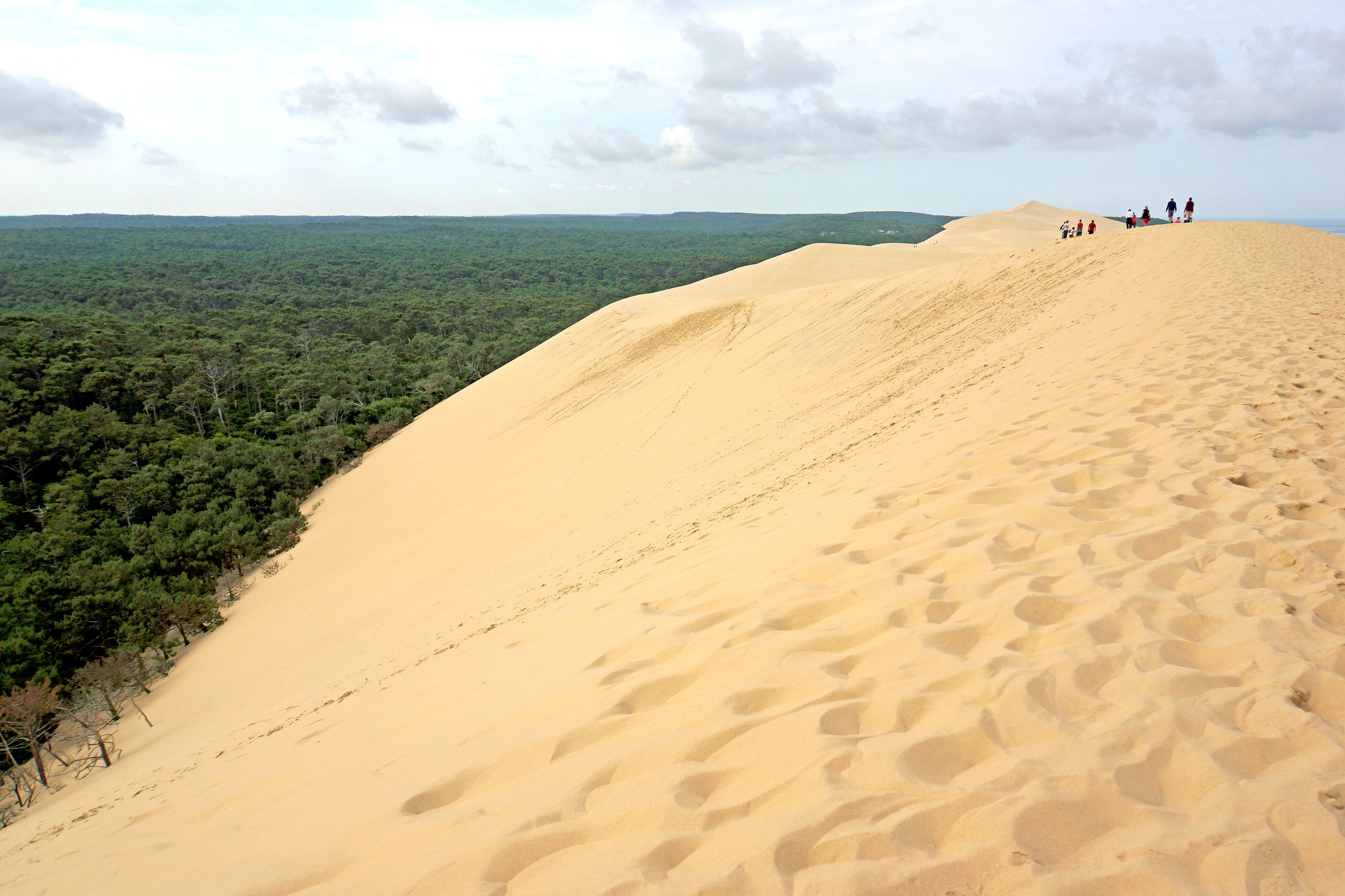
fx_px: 1009
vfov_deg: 47.9
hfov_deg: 67.4
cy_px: 448
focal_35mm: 27
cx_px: 672
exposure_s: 1/500
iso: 100
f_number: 8
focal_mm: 18
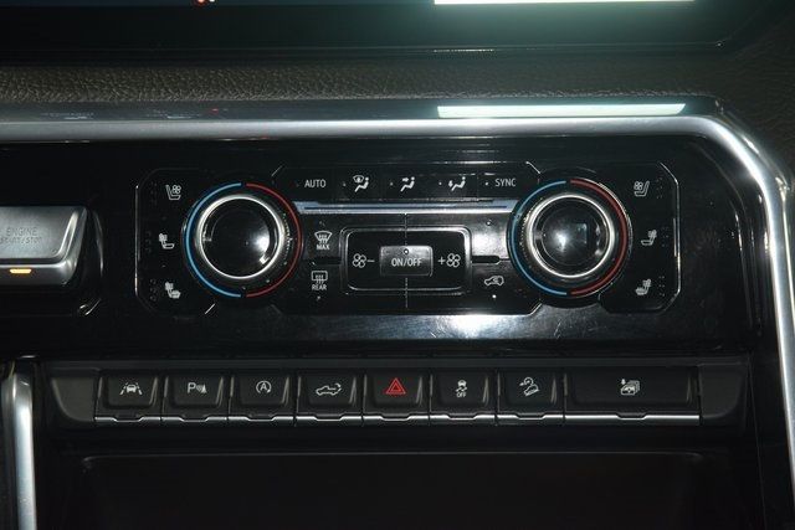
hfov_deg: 19.5
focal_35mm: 105
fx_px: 2319
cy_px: 265
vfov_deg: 13.0
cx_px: 398
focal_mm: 70
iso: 1600
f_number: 4.5
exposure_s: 1/40
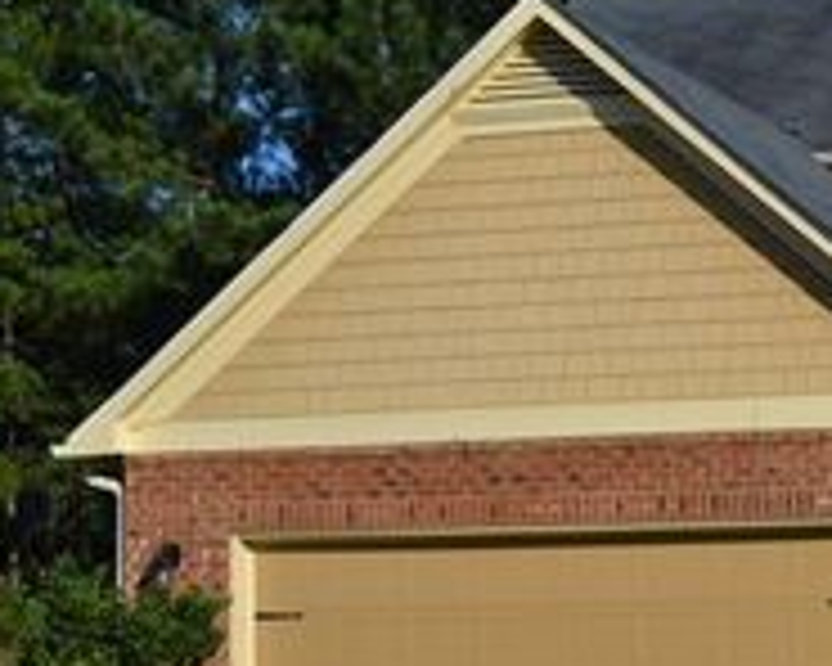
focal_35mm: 114
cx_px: 1034
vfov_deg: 13.5
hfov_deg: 16.1
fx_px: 2807
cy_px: 497
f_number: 8
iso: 100
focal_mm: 30
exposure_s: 1/250
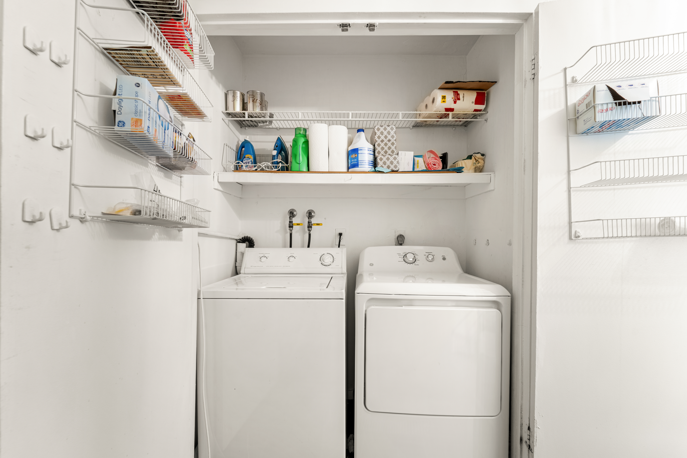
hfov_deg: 104.2
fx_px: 267
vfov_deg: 81.2
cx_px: 344
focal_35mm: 14
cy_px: 229
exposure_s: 1.6
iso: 320
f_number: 9
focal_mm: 14
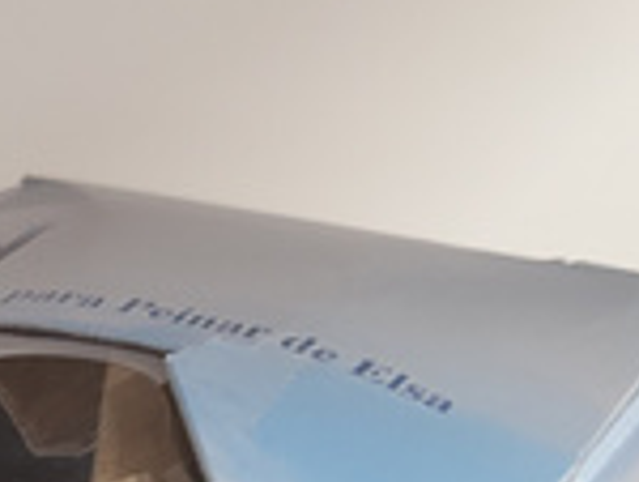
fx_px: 1923
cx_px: -277
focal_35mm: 104
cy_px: 729
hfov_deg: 17.3
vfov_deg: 13.4
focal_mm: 5.4
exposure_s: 1/50
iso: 250
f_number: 1.8
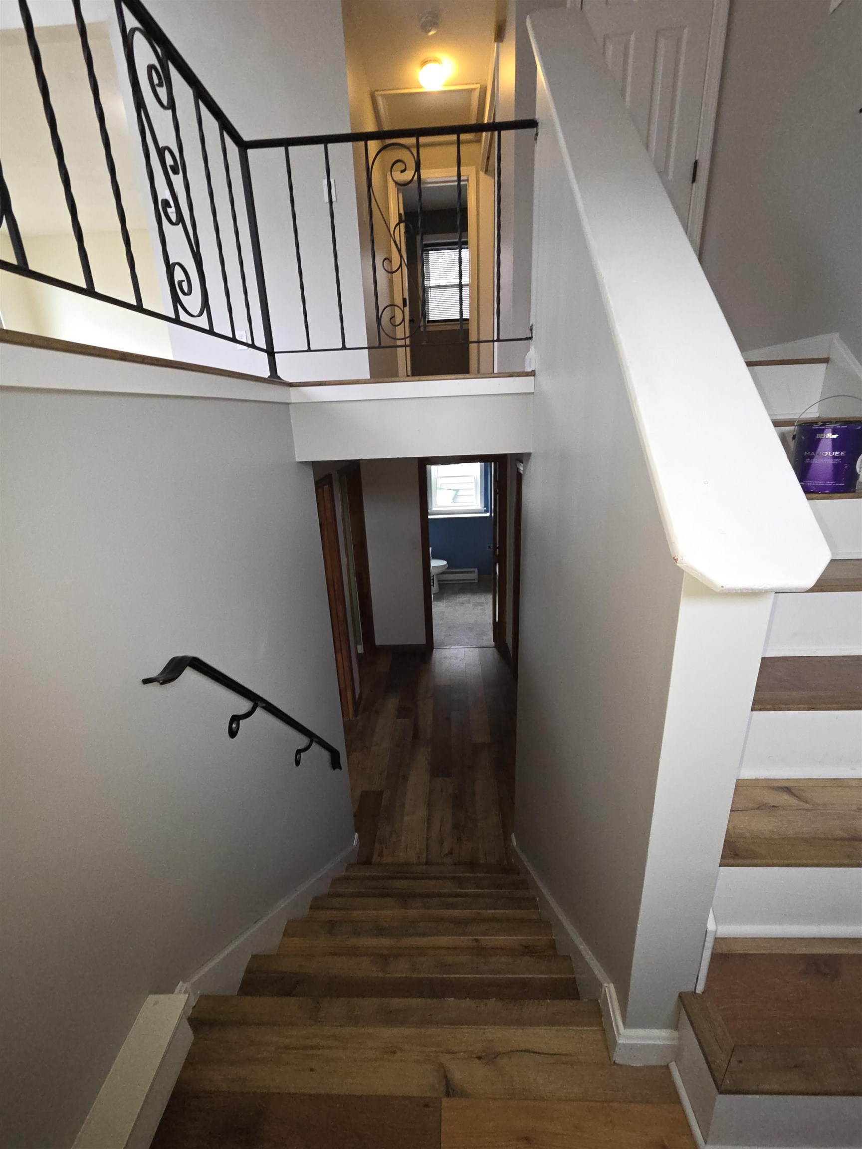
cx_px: 431
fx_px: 432
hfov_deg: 89.9
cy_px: 574
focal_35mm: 13
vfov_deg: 106.2
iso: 250
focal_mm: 2.2
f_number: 2.2
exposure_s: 1/60
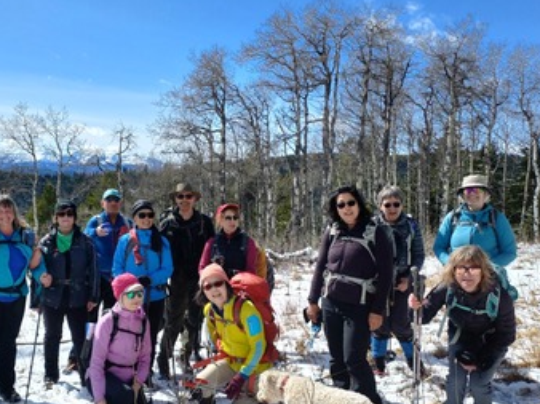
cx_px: 192
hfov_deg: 49.5
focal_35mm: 37
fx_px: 577
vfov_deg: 38.6
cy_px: 207
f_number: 1.8
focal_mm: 4.65
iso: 50
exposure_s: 1/1502
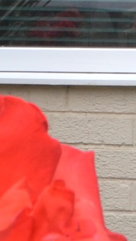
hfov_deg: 9.1
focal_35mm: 134
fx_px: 858
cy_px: -213
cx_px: 95
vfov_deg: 14.0
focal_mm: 10
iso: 100
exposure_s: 1/160
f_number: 6.3
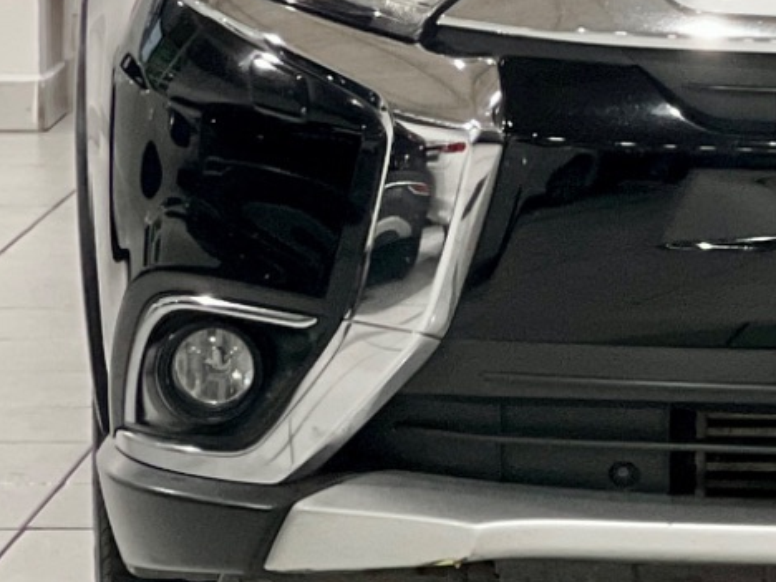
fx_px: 7084
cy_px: -41
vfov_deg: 4.7
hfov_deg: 6.2
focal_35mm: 316
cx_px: 1020
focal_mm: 9
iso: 320
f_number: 2.8
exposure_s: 1/40
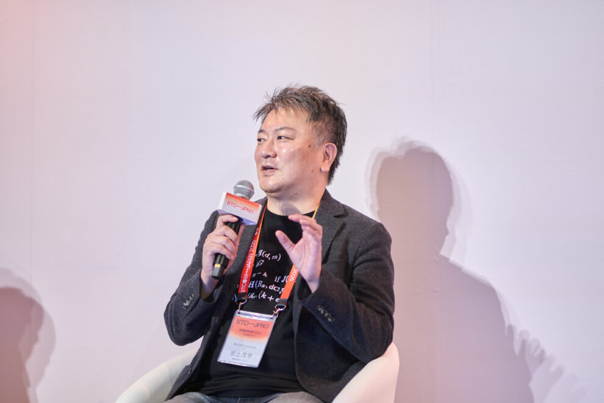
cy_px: 202
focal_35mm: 127
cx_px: 302
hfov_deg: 16.1
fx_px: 2131
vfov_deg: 10.8
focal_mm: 85
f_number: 1.4
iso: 200
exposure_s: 1/200
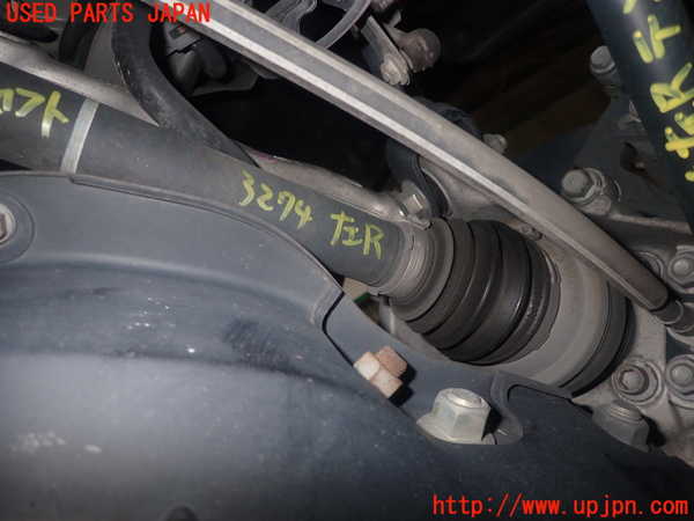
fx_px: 501
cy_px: 260
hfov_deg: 69.4
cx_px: 347
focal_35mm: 25
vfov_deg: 54.9
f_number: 5.6
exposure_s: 1/30
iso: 200
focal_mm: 4.5
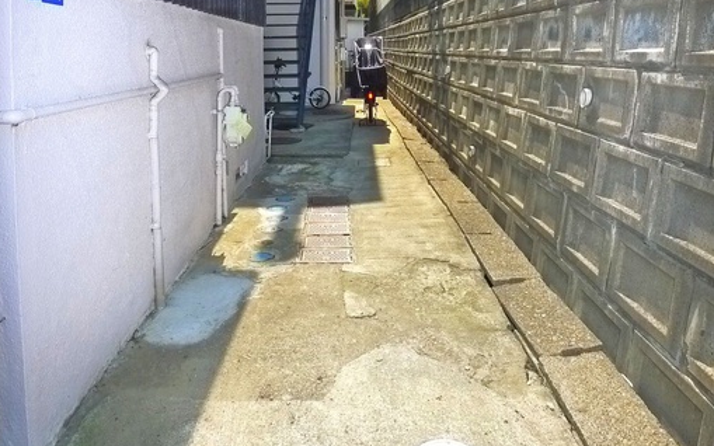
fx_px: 681
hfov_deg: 55.3
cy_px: 55
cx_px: 349
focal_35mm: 35
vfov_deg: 34.5
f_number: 4
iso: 400
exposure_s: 1/400
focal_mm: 5.1
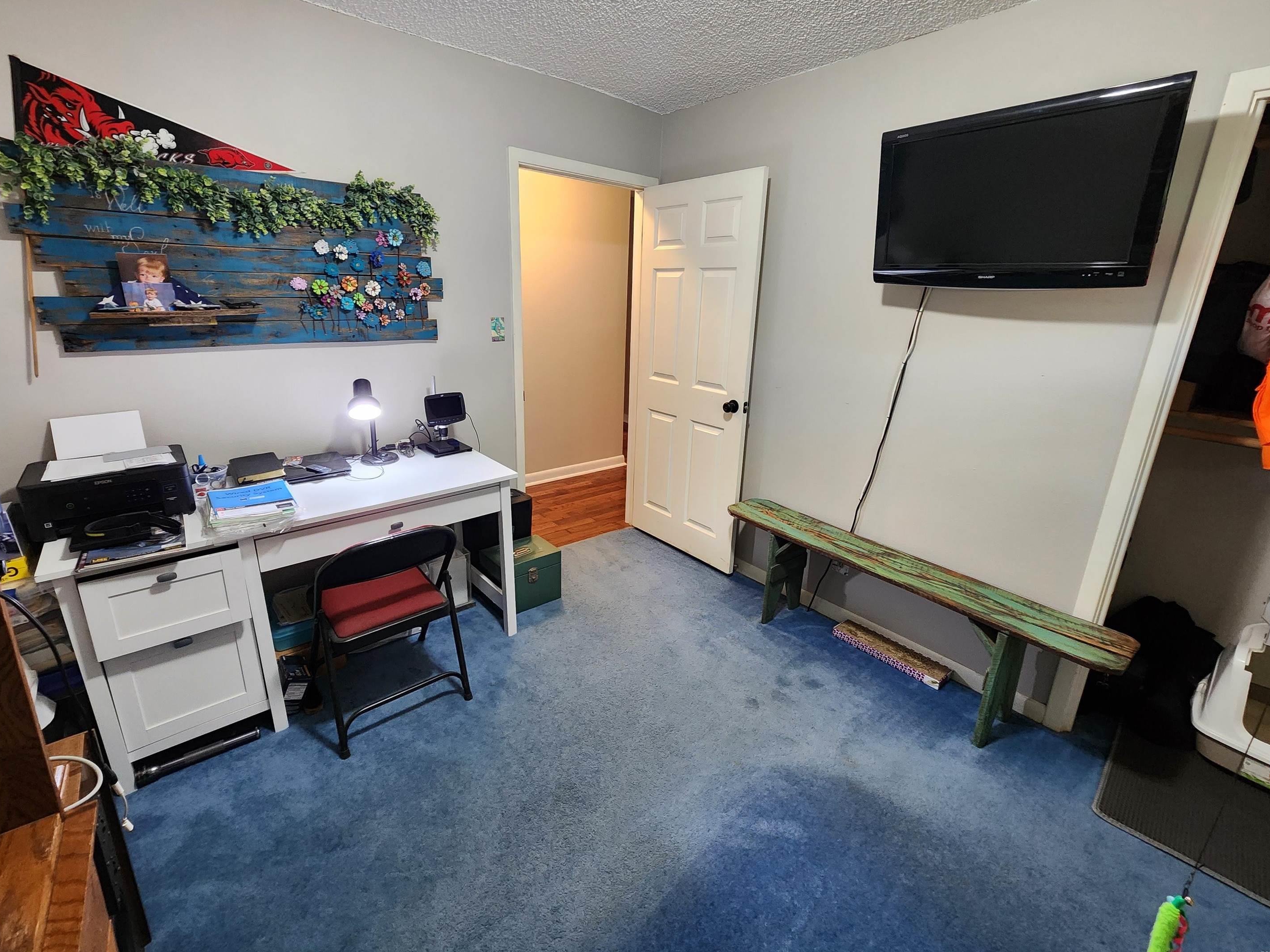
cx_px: 621
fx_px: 514
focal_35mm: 14
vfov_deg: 85.6
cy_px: 447
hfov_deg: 102.1
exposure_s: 1/40
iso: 320
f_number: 2.2
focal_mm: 2.2
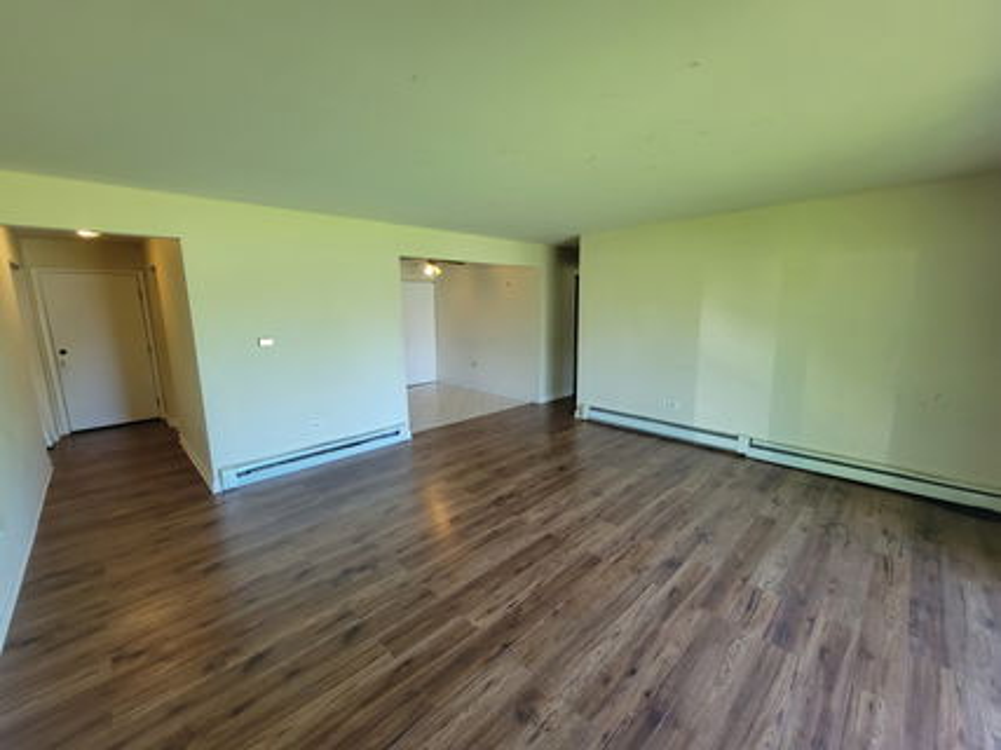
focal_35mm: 13
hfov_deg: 106.2
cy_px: 375
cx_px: 500
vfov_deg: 89.9
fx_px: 376
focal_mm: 2.2
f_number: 2.2
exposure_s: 1/60
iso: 200
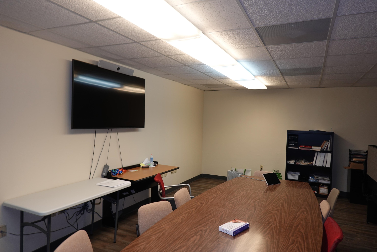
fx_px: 251
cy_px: 126
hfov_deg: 73.7
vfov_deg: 53.1
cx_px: 188
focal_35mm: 24
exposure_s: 1/30
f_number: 2.8
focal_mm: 9
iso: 125
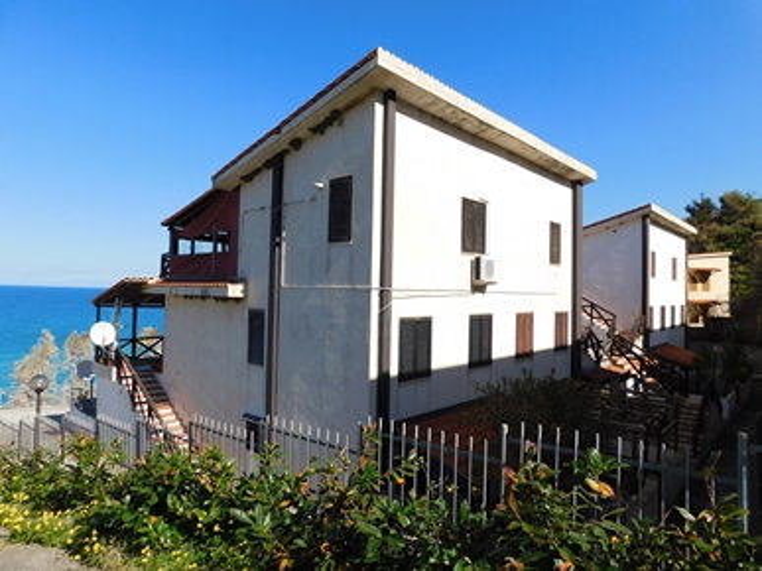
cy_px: 286
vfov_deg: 58.9
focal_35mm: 23
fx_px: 506
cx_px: 381
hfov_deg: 73.9
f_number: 6
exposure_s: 1/500
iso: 125
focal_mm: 4
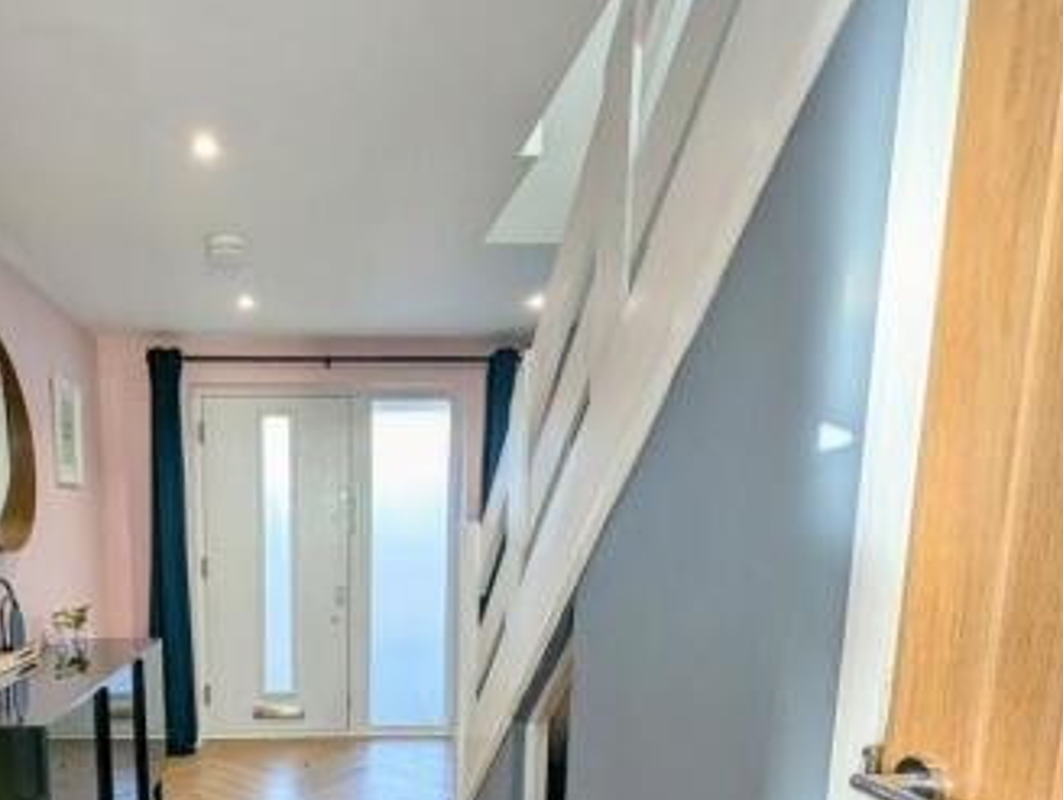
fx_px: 707
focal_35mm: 23
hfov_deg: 70.5
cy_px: 646
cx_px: 311
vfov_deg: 54.7
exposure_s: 1/100
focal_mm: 1.95
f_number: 2.2
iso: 99
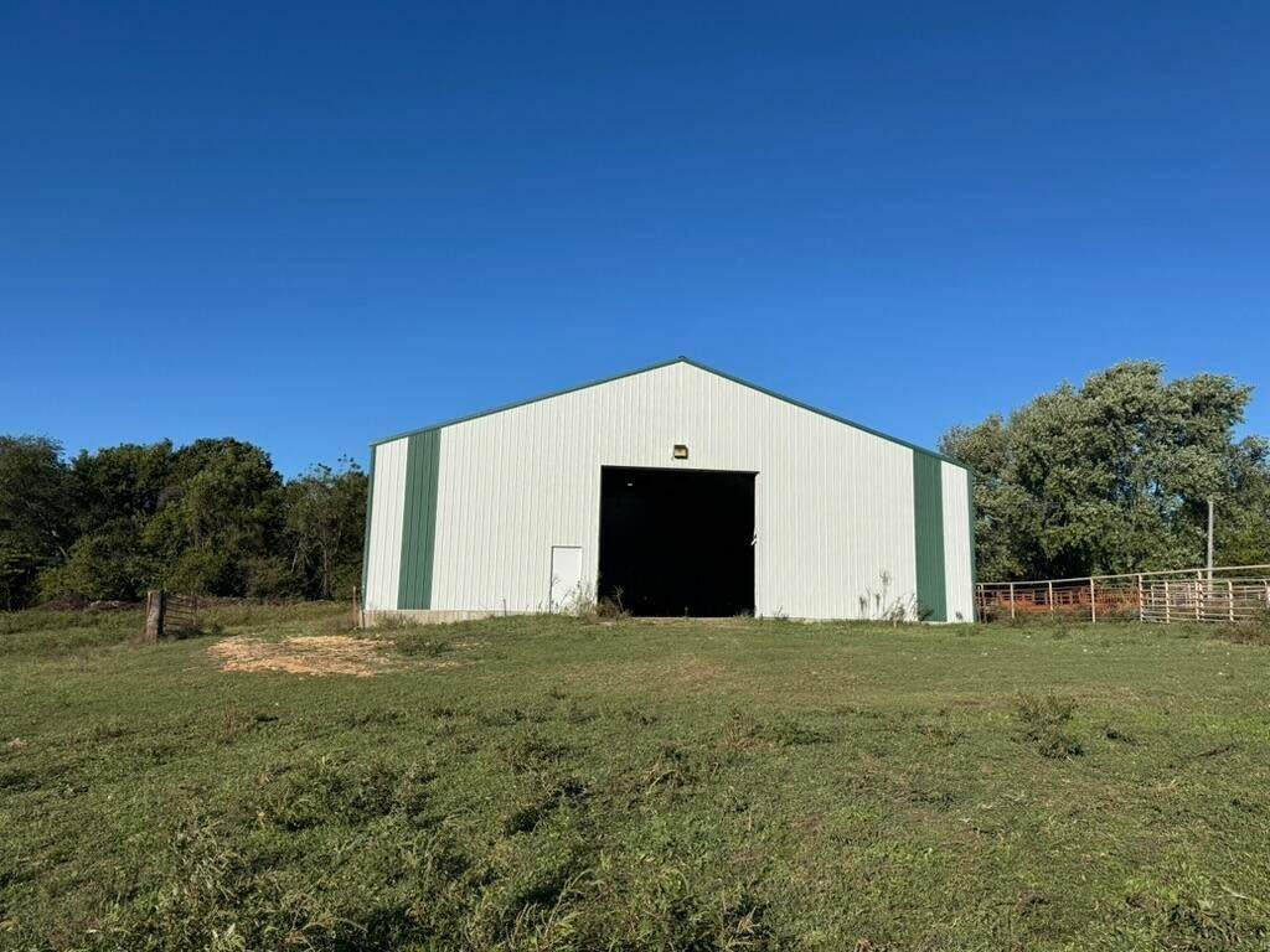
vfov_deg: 56.8
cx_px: 635
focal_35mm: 24
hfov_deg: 71.6
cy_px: 476
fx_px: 881
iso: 80
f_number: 1.78
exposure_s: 1/7092
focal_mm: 6.76
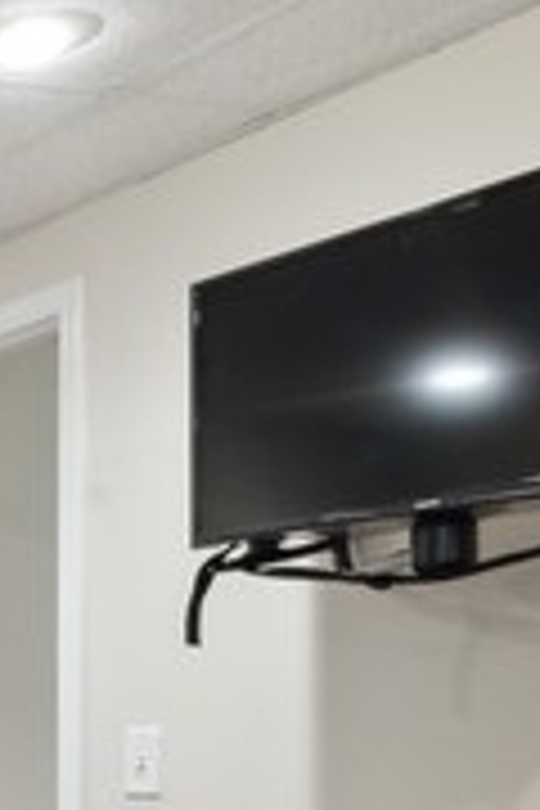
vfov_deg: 26.7
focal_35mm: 70
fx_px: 1575
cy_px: 868
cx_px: -792
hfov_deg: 13.5
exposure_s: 1/4
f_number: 9.5
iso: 200
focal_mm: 14
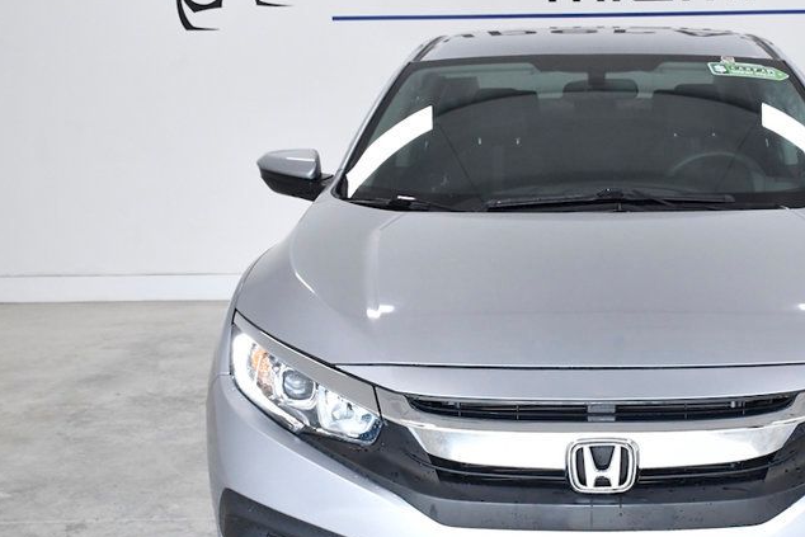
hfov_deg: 31.3
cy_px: 317
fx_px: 1409
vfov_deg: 21.6
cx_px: 603
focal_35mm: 63
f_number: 9
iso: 2500
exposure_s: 1/320
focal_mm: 26
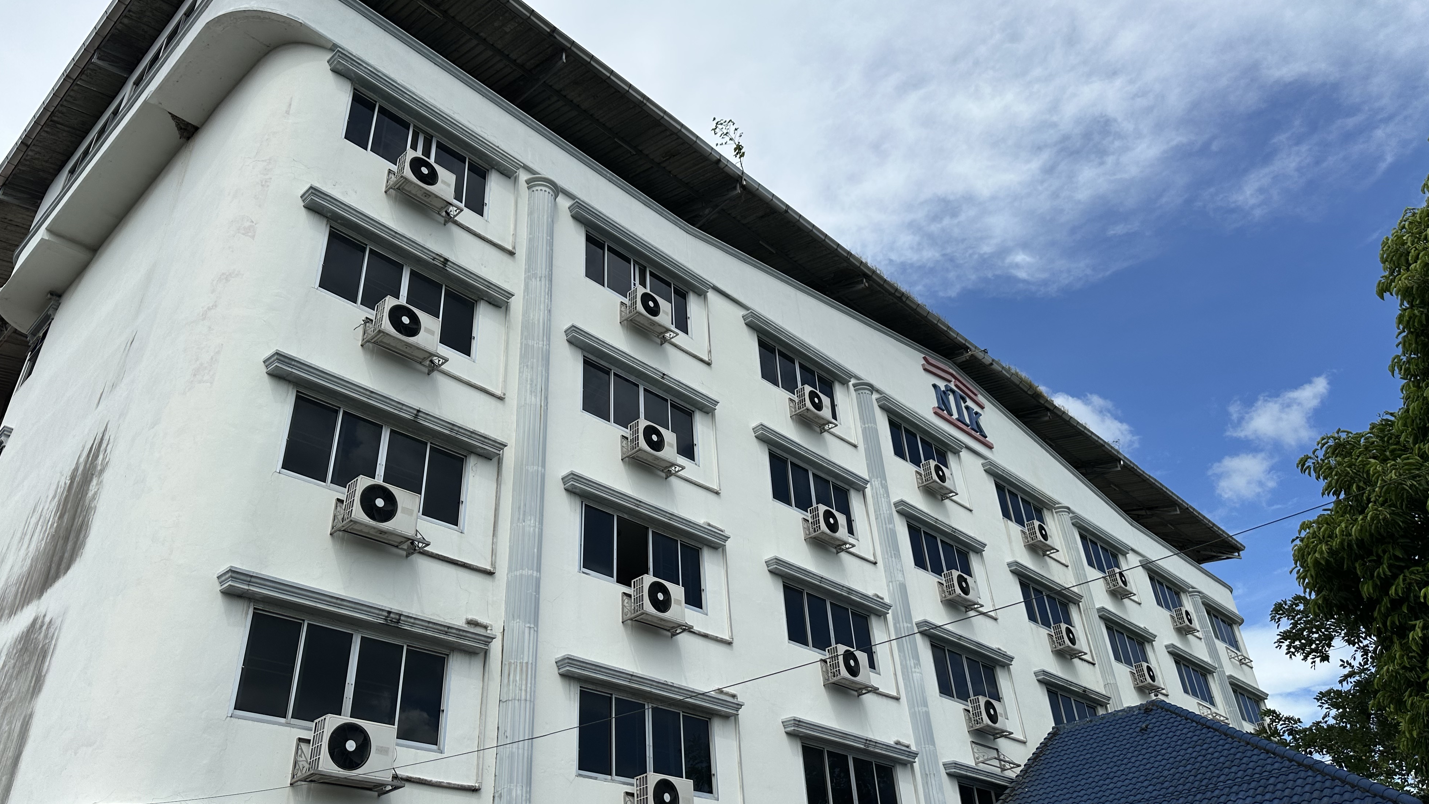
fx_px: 1023
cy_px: 382
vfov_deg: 42.9
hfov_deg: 69.8
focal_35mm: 27
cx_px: 736
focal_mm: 6.86
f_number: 1.78
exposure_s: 1/6623
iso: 80
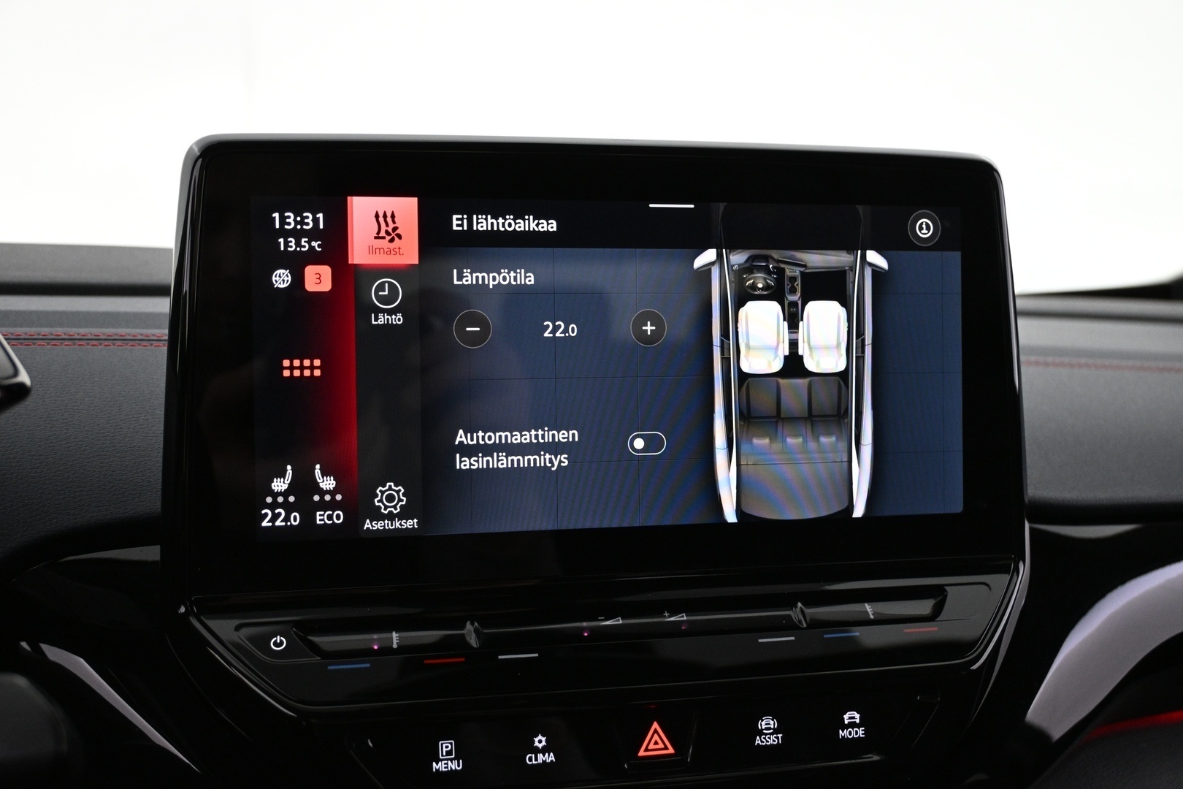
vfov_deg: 36.9
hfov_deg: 53.1
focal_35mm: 36
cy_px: 394
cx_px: 592
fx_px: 1183
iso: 1600
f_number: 4.2
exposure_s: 1/30
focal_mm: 24
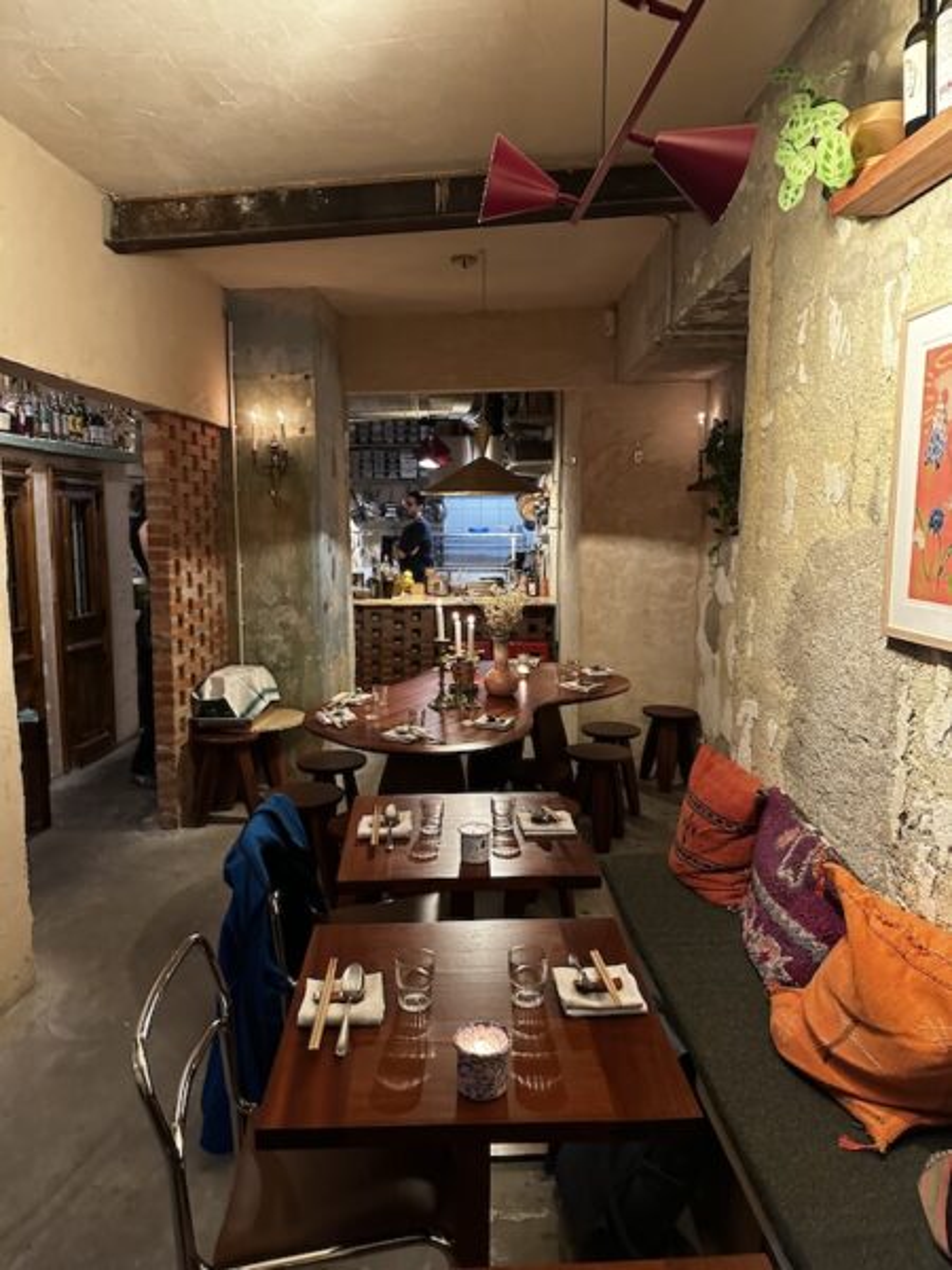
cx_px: 476
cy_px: 635
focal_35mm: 24
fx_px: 880
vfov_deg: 71.6
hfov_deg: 56.8
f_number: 1.78
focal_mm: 6.86
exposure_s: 1/33
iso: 800
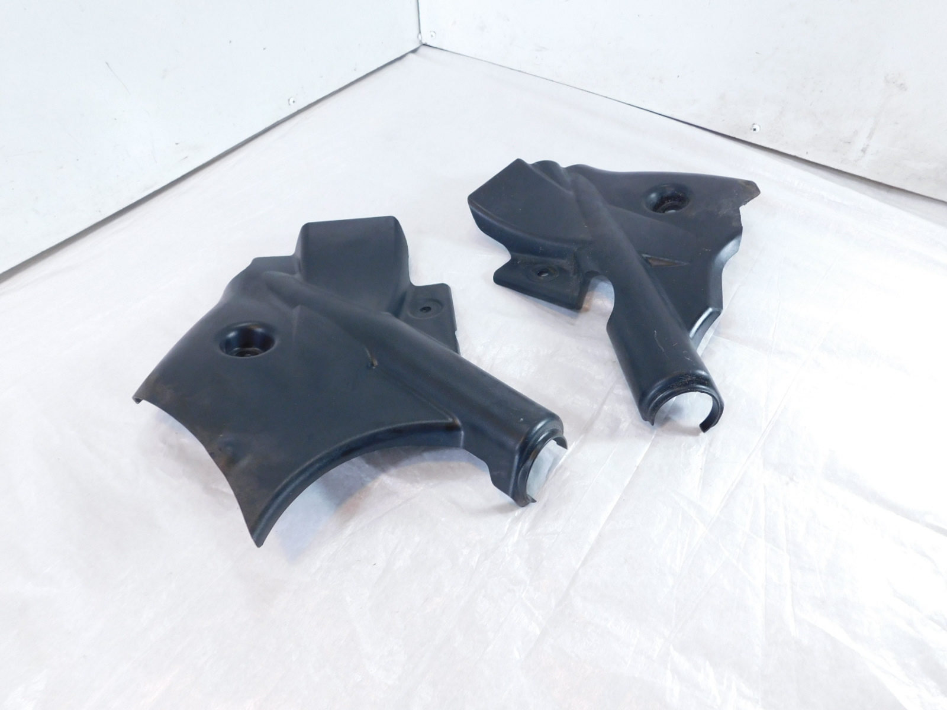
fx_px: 629
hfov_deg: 73.9
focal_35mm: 23
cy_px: 355
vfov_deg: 58.9
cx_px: 474
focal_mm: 4
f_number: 3
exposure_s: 1/30
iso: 180
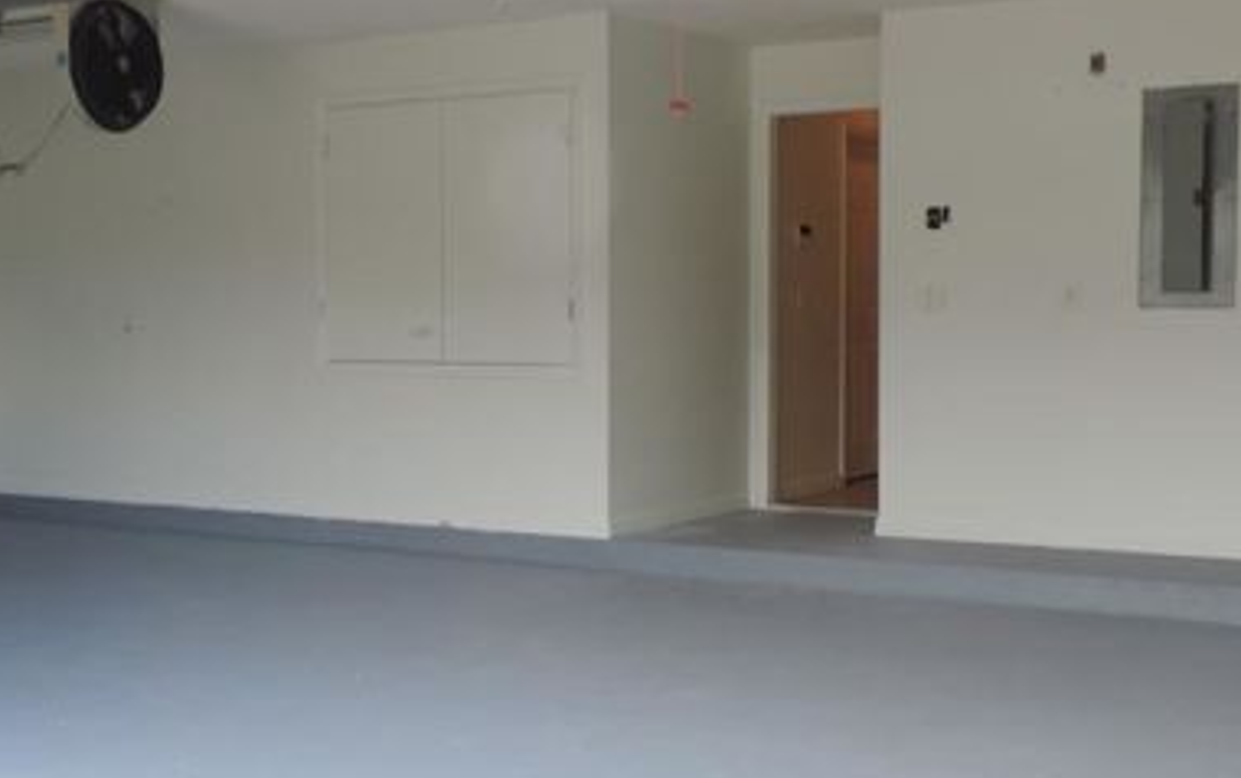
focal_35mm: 55
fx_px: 1861
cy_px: 412
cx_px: 436
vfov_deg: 23.6
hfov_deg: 36.6
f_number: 3.1
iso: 80
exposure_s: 1/50
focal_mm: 4.9
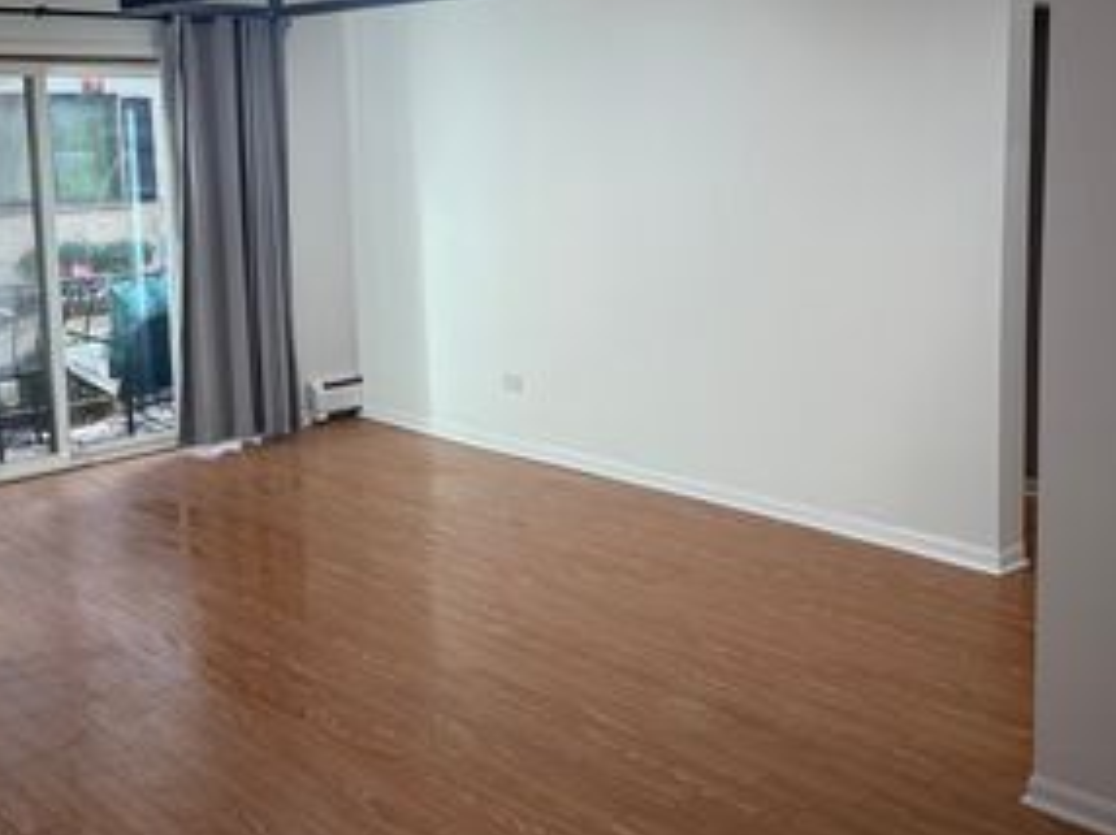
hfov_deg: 44.8
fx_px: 1353
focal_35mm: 42
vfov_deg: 34.0
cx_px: 558
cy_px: 291
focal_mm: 6.76
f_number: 1.78
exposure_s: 1/231
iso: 160
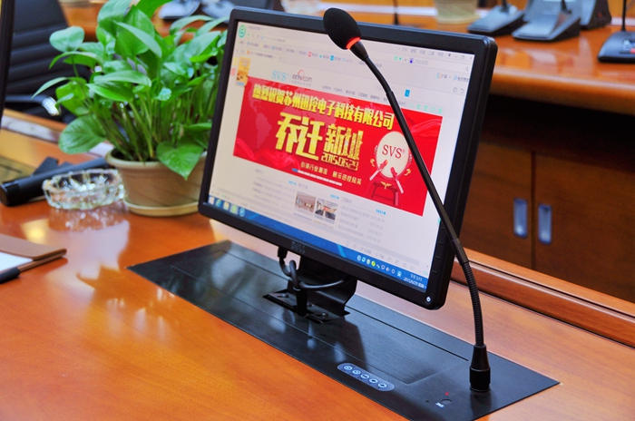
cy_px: 210
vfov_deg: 21.5
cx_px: 318
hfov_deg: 31.9
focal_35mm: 63
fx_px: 1109
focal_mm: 42
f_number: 4.5
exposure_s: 1/20
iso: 250
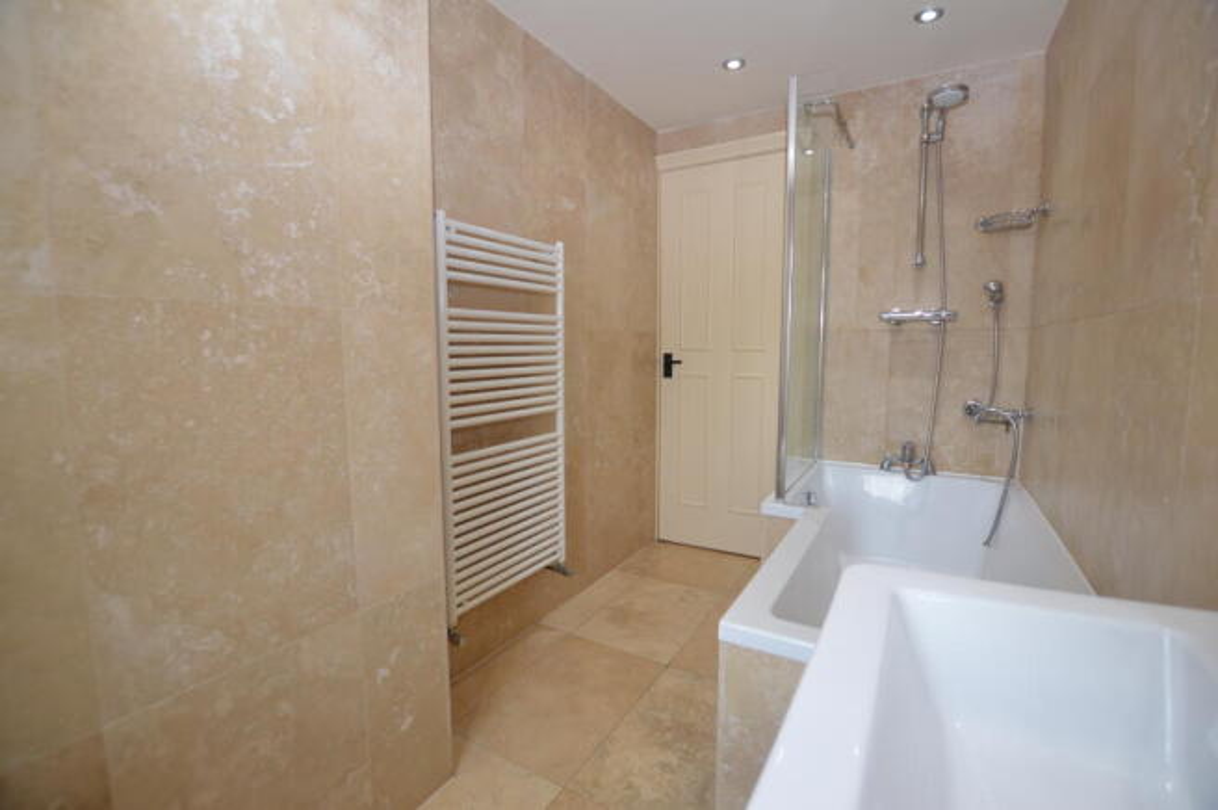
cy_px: 405
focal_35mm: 15
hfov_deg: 100.4
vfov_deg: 77.2
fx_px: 507
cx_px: 609
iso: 400
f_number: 4
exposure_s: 1/60
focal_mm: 10
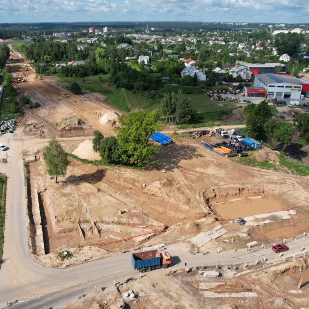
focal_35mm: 29
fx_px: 293
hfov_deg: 55.5
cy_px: 152
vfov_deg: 55.6
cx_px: 140
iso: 110
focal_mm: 8.38
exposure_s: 1/2000
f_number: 2.8
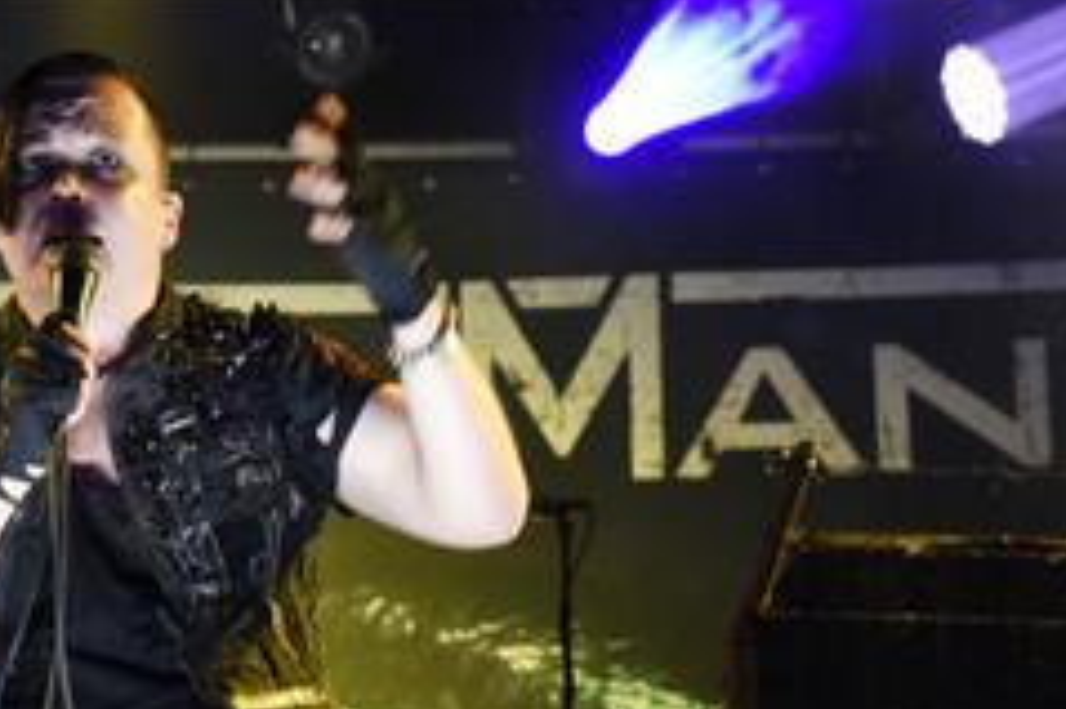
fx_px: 3906
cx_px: 87
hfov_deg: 15.3
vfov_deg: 10.3
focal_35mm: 132
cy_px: 620
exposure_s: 1/60
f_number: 6.3
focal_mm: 70
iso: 1600
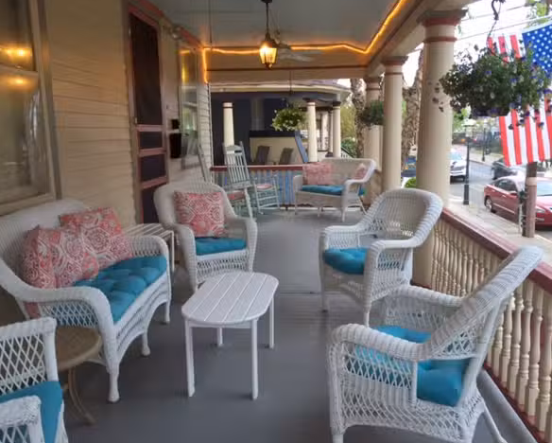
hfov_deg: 57.1
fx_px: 507
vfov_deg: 47.2
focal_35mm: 31
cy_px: 222
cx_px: 280
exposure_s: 1/30
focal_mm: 4.15
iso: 100
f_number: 2.2
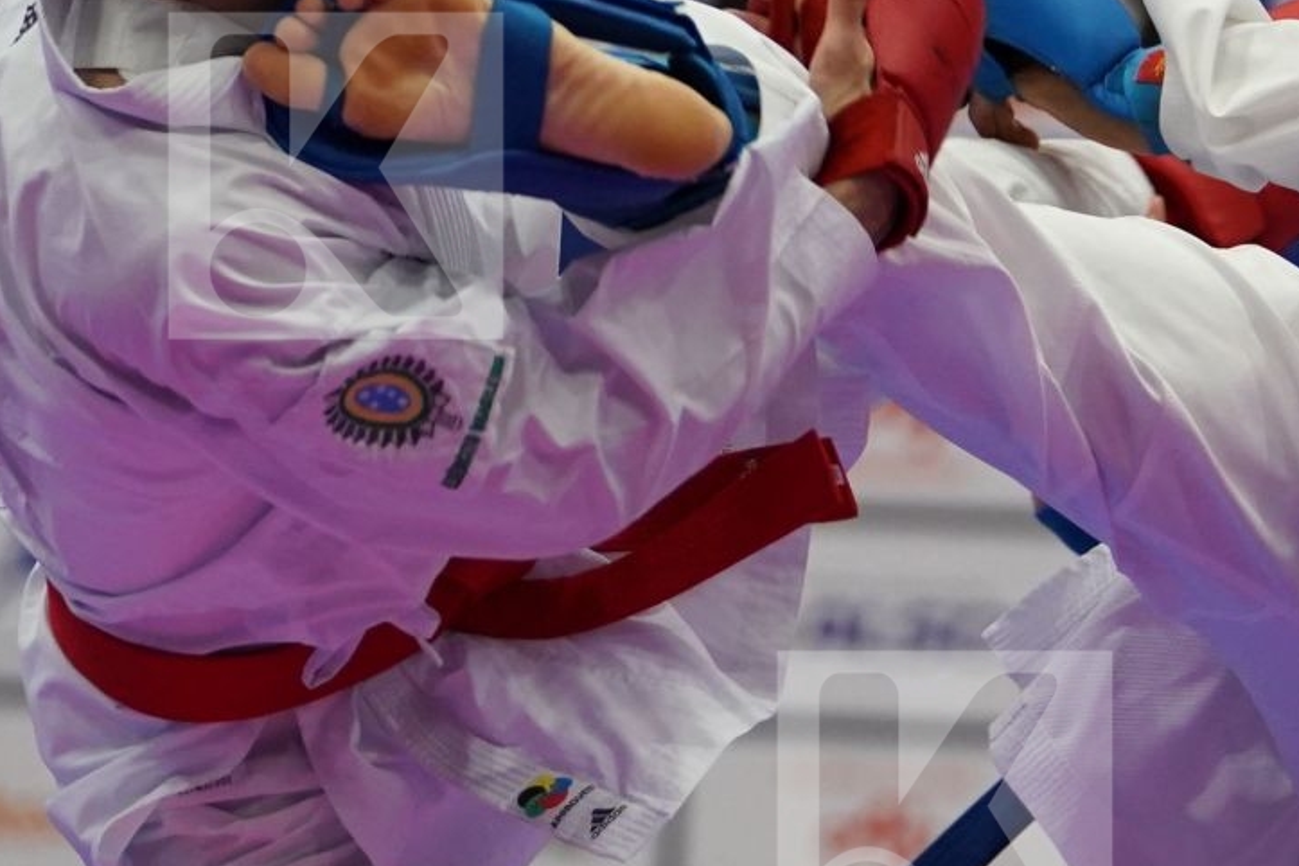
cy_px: 176
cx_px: 945
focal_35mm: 568
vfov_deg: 2.4
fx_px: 20494
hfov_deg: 3.6
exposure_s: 1/1000
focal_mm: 152
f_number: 2.8
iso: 2500
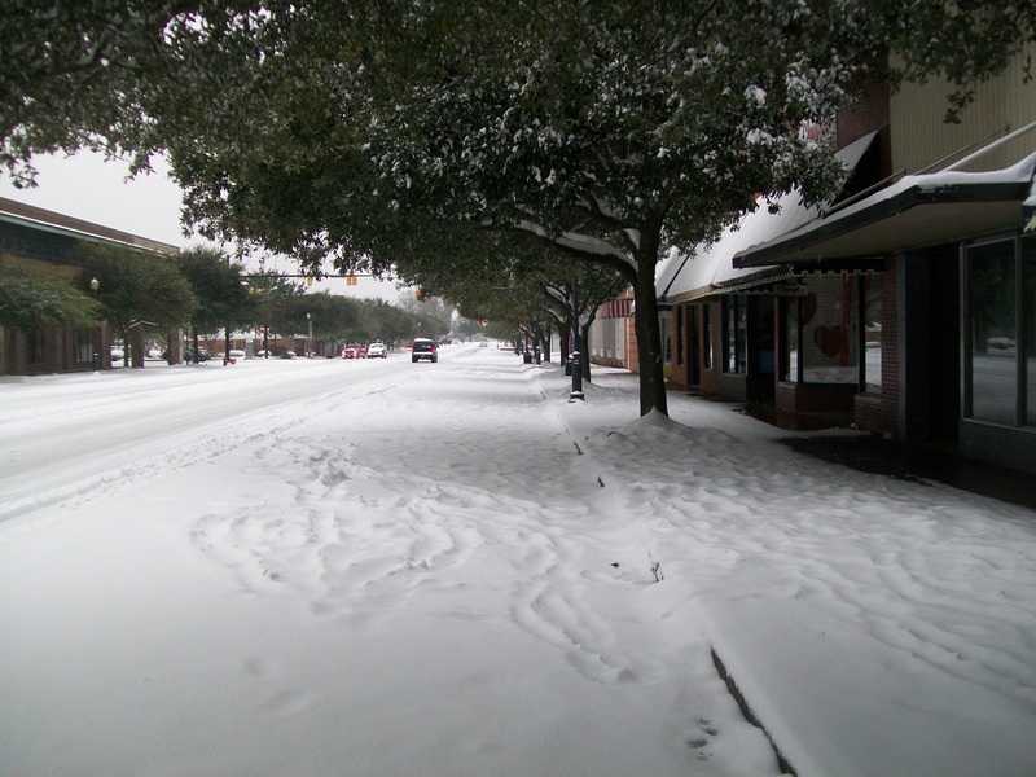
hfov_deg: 51.4
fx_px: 1077
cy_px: 388
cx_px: 518
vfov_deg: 39.7
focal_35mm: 36
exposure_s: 1/400
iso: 64
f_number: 2.7
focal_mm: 6
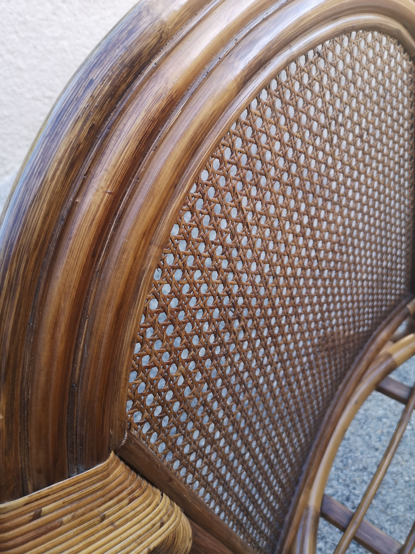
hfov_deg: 51.4
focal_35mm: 27
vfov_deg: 65.3
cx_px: 208
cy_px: 277
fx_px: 432
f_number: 1.8
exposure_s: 1/104
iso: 50
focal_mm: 5.58
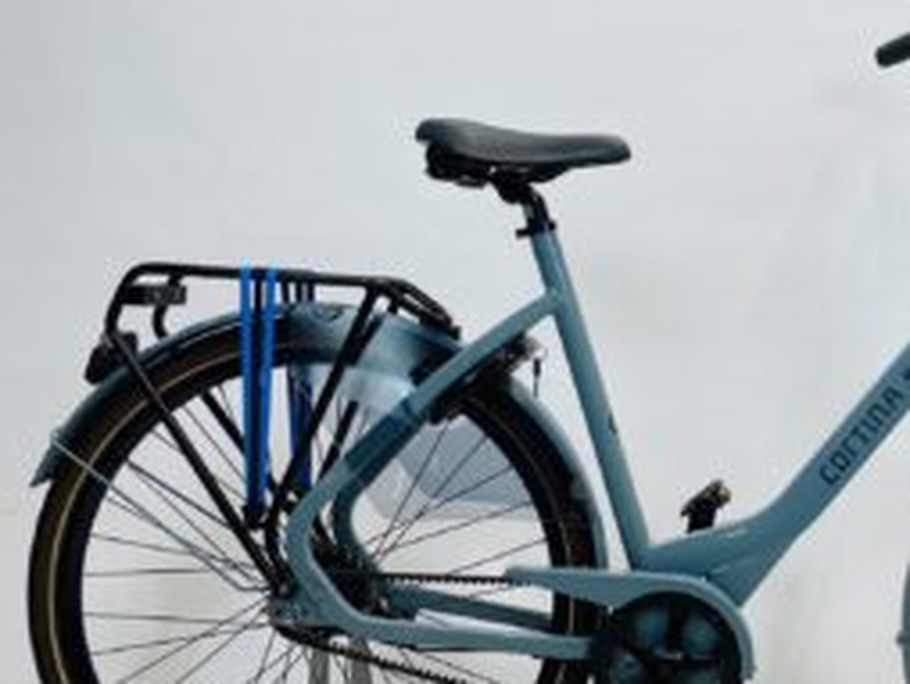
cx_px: 795
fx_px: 1210
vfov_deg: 31.6
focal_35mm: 46
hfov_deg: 38.7
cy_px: 347
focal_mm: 4.25
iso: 50
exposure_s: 1/100
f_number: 1.8
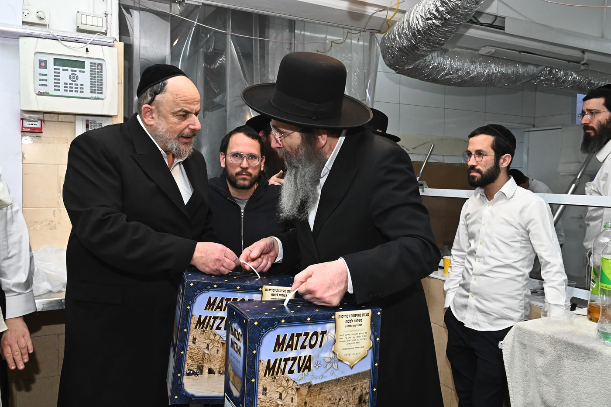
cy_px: 204
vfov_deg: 41.1
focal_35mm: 32
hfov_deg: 58.7
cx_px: 306
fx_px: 543
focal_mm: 32
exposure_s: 1/160
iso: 2500
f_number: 13
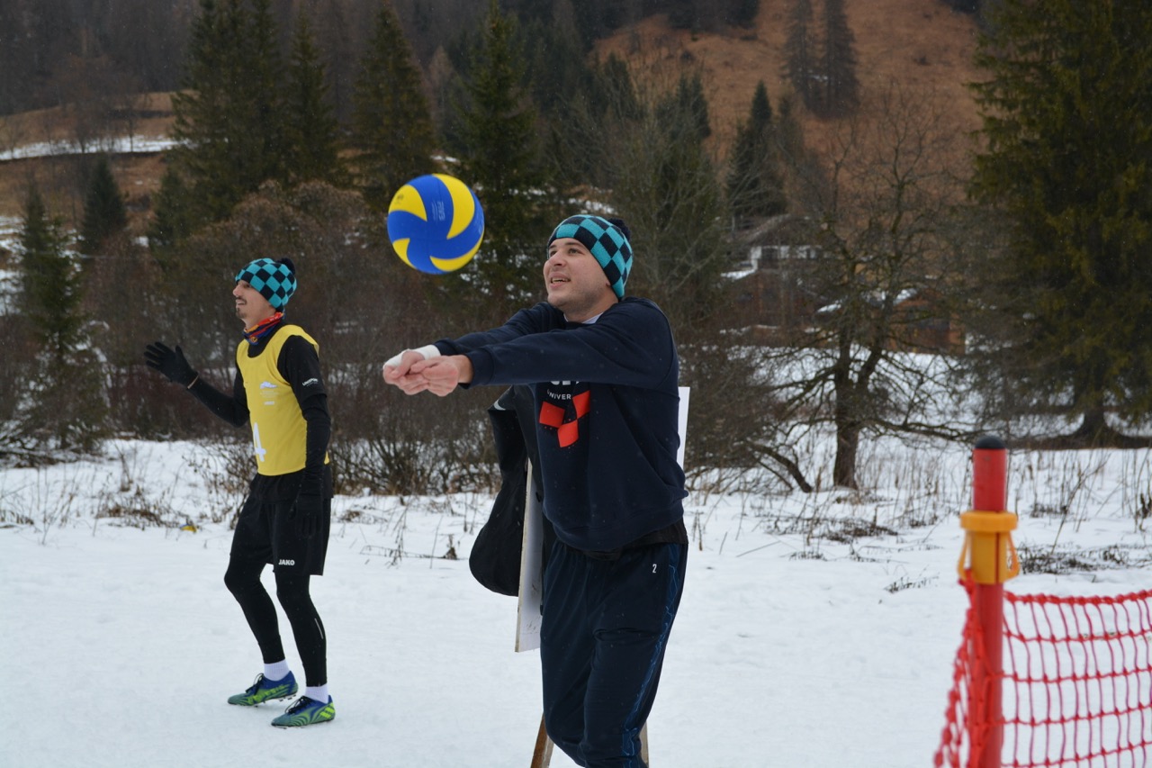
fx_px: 1824
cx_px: 576
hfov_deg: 35.1
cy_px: 384
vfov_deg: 23.8
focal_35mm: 57
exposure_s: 1/1000
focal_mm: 38
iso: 500
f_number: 4
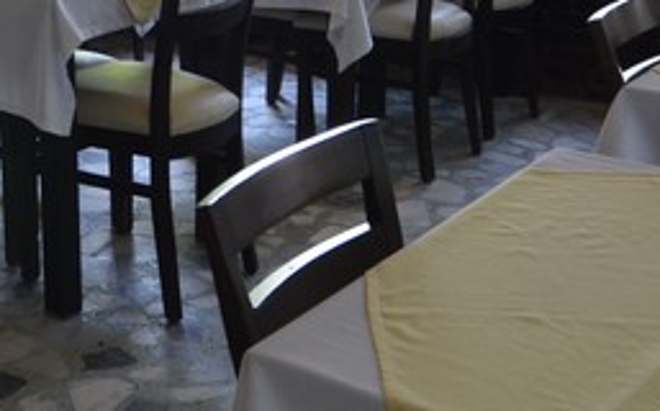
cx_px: 36
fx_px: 1258
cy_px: -95
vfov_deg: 17.6
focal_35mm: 70
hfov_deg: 28.0
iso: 400
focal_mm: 11.5
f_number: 4.8
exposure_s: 1/90
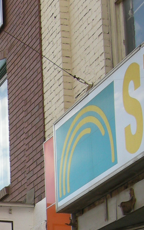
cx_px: -127
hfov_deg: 9.5
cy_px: 317
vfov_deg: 15.1
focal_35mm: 131
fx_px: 823
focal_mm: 7.5
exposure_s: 1/186
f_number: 4.3
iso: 86
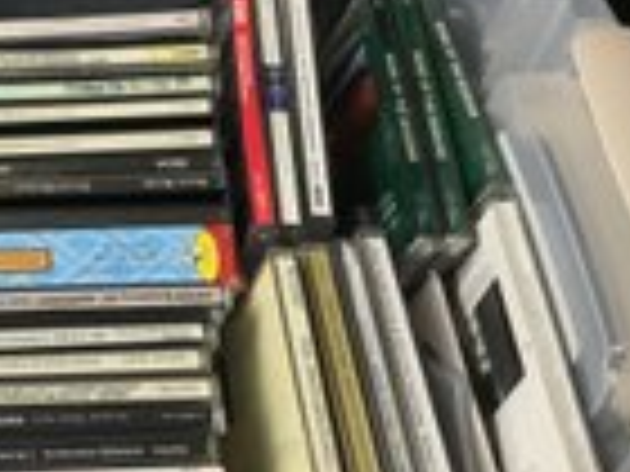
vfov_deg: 20.7
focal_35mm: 71
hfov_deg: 25.7
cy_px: 236
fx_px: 1292
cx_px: -38
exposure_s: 1/30
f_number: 2.2
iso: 25
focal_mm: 4.15
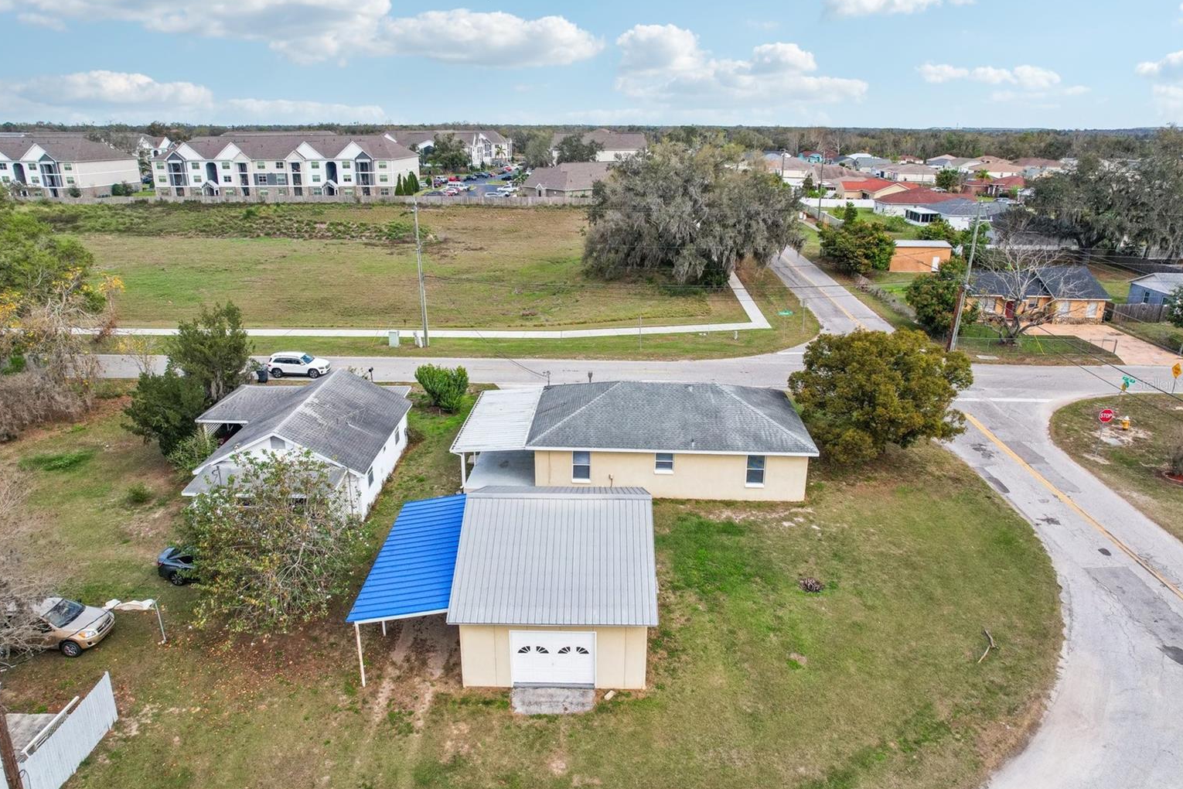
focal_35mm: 23
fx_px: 756
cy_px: 384
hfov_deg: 76.1
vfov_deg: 55.1
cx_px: 585
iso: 400
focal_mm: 8.4
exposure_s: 1/1250
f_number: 2.8
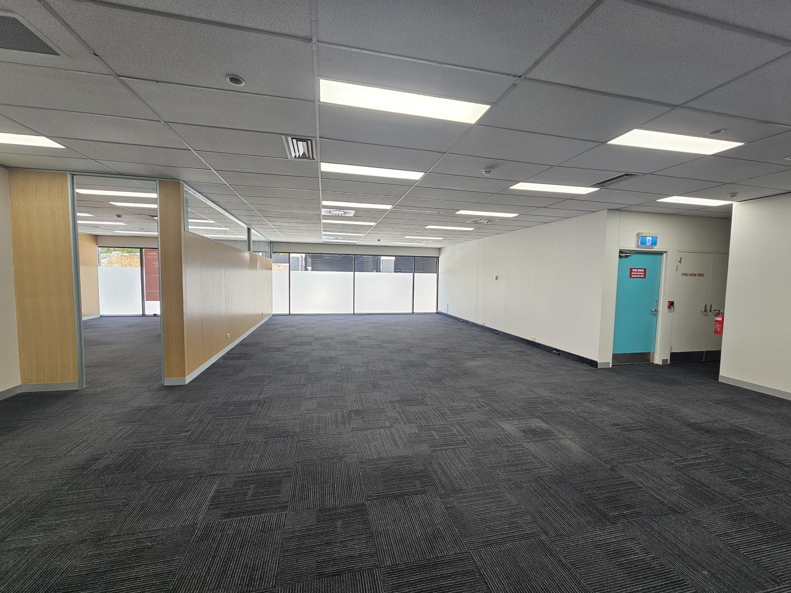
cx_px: 396
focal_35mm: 13
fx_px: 297
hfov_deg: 106.2
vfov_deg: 89.9
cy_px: 296
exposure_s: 1/50
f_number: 2.2
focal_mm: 2.2
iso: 50
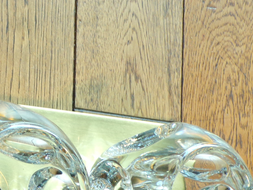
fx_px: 709
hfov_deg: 19.9
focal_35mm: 97
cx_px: 37
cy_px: 211
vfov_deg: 14.9
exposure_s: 1/34
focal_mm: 7.6
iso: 197
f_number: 3.4
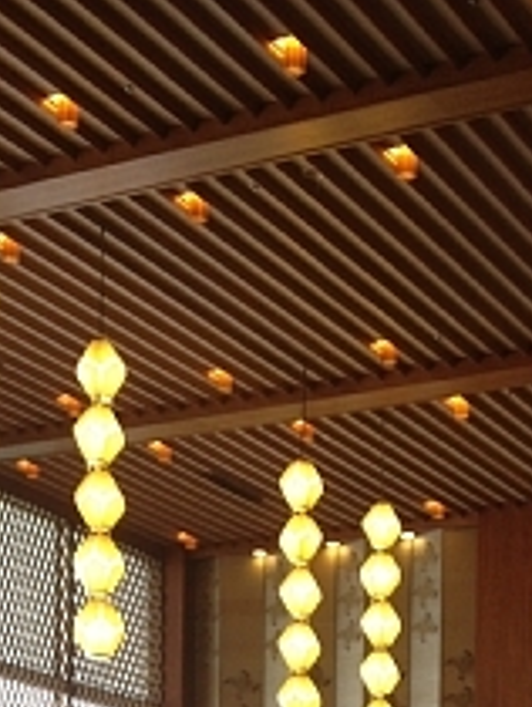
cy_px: 1003
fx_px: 2045
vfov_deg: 17.9
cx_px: 283
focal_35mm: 100
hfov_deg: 14.8
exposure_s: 1/20
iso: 64
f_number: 2.4
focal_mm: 4.28
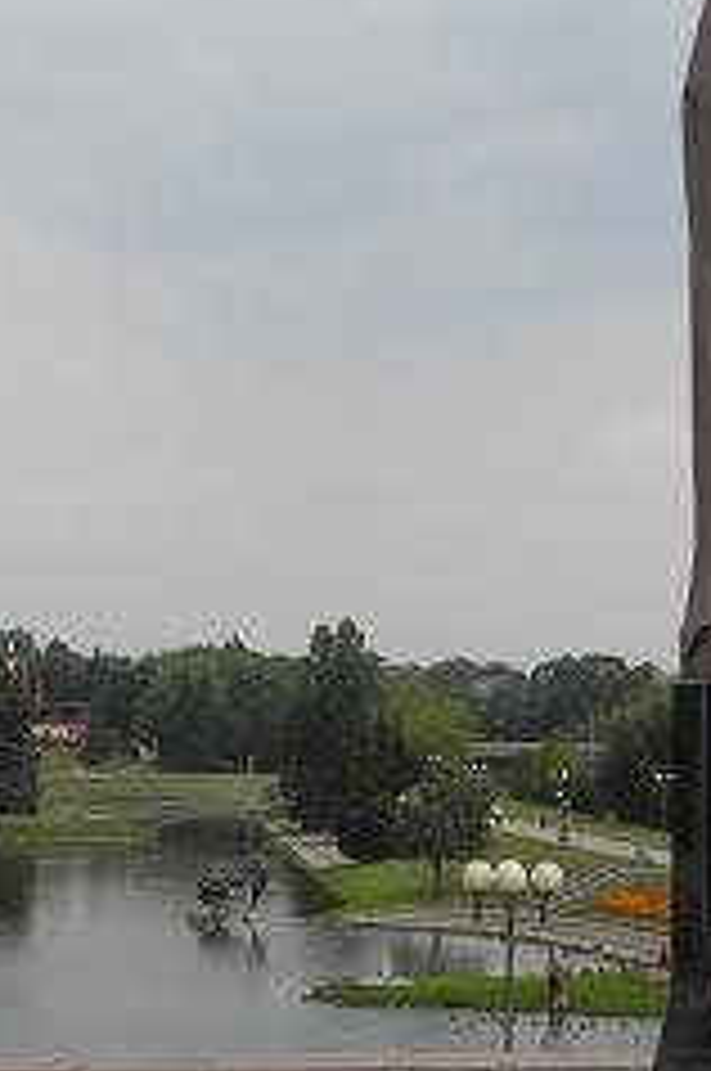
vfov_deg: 18.3
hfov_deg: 12.2
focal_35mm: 112
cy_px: 432
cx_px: 306
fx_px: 3327
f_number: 3.5
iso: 100
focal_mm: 10.7
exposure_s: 1/1000
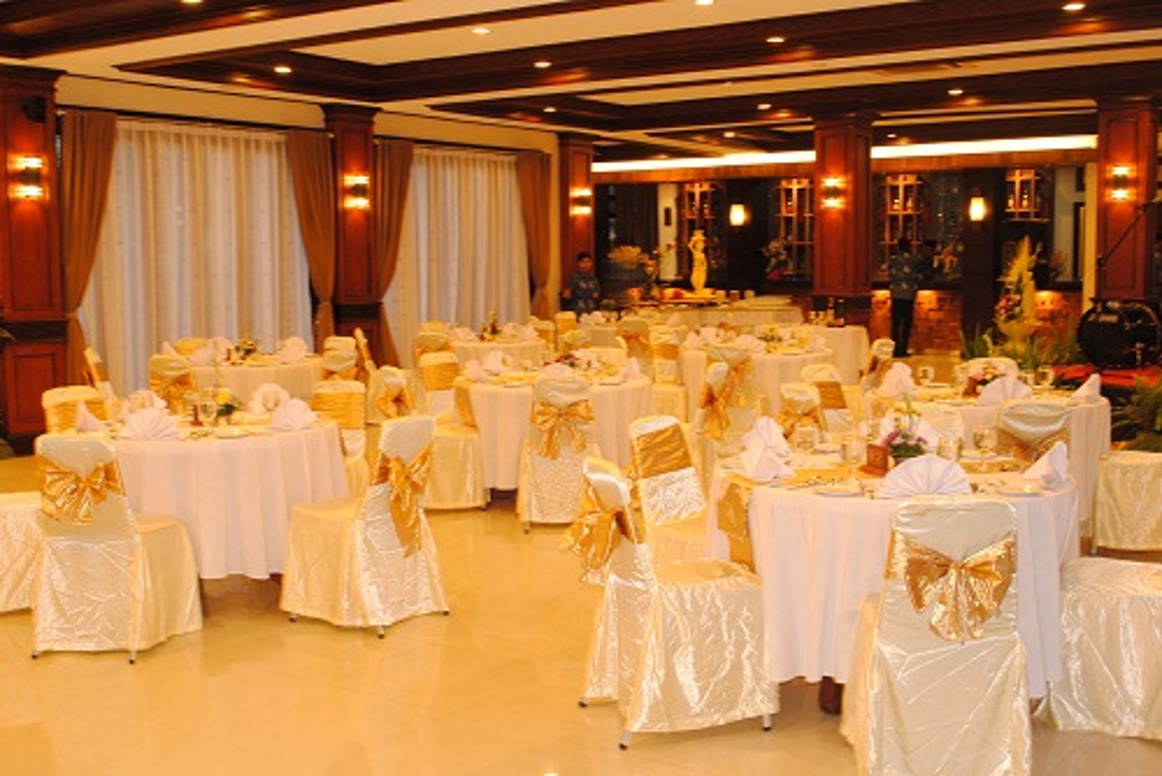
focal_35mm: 42
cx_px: 581
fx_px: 1356
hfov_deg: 46.4
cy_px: 388
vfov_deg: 31.9
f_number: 8
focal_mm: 28
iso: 400
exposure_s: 1/4
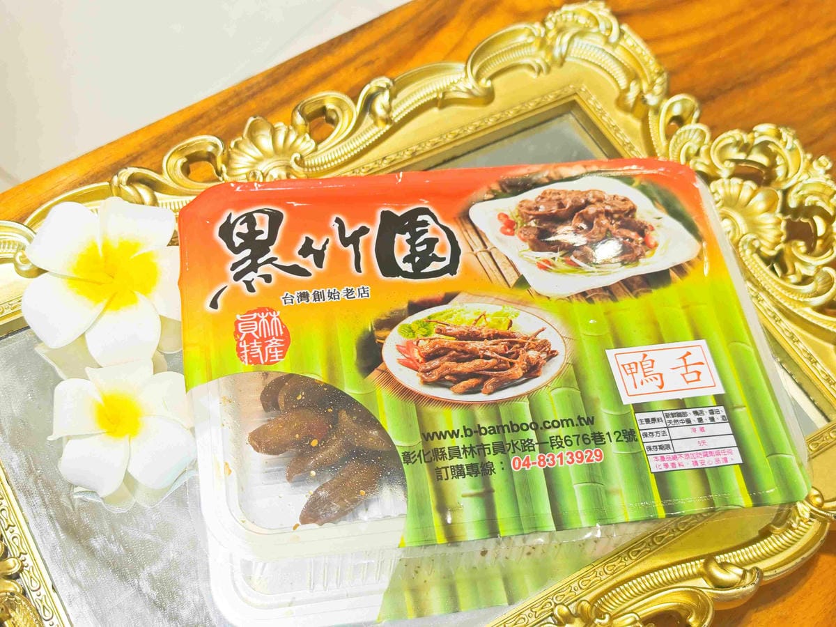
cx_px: 418
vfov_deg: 35.1
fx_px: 990
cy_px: 314
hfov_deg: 45.8
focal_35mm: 41
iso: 235
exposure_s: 1/120
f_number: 2
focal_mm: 8.72
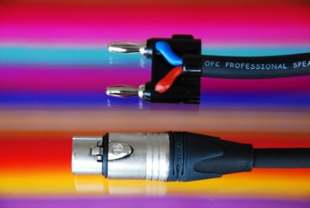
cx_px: 155
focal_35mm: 150
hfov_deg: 13.7
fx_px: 1293
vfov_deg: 9.2
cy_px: 104
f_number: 5.6
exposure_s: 1/15
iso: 500
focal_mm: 100
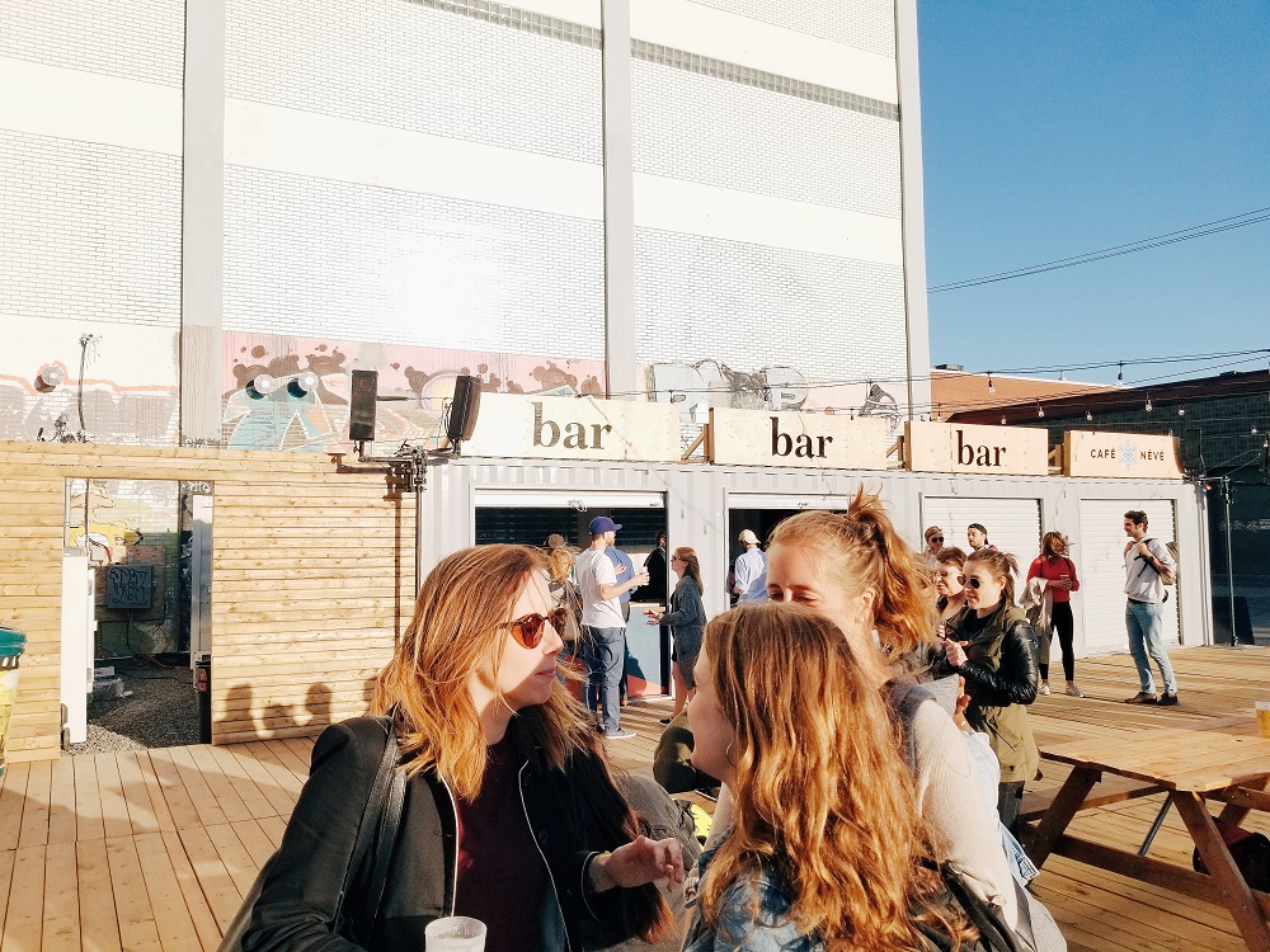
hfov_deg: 67.3
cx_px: 635
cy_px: 476
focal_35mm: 26
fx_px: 954
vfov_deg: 53.1
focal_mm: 4.25
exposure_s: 1/2012
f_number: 1.7
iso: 50
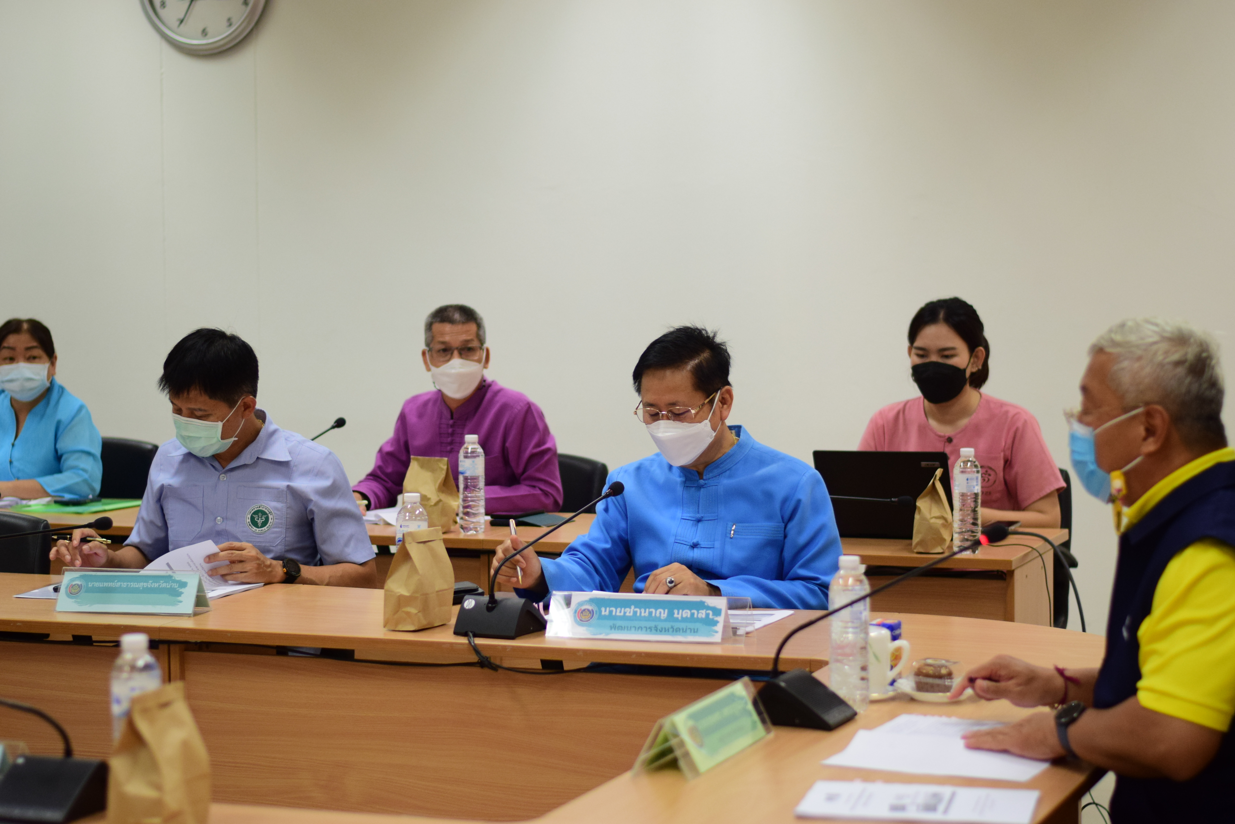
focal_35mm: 75
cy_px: 412
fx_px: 2573
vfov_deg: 18.2
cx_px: 618
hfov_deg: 27.0
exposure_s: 1/640
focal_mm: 50
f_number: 2
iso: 1000
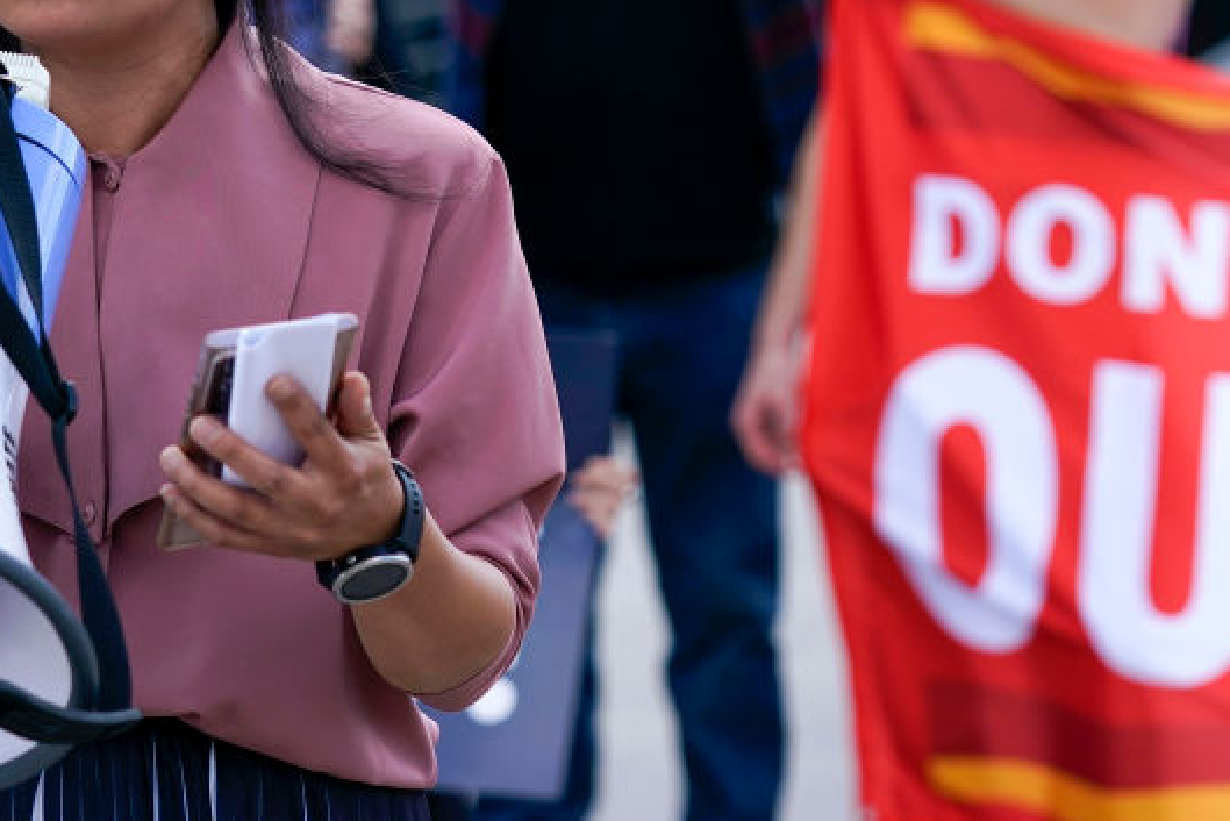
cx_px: 721
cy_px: 85
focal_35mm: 149
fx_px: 5092
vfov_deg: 9.2
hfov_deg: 13.8
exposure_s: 1/2000
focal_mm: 77
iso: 250
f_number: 3.2
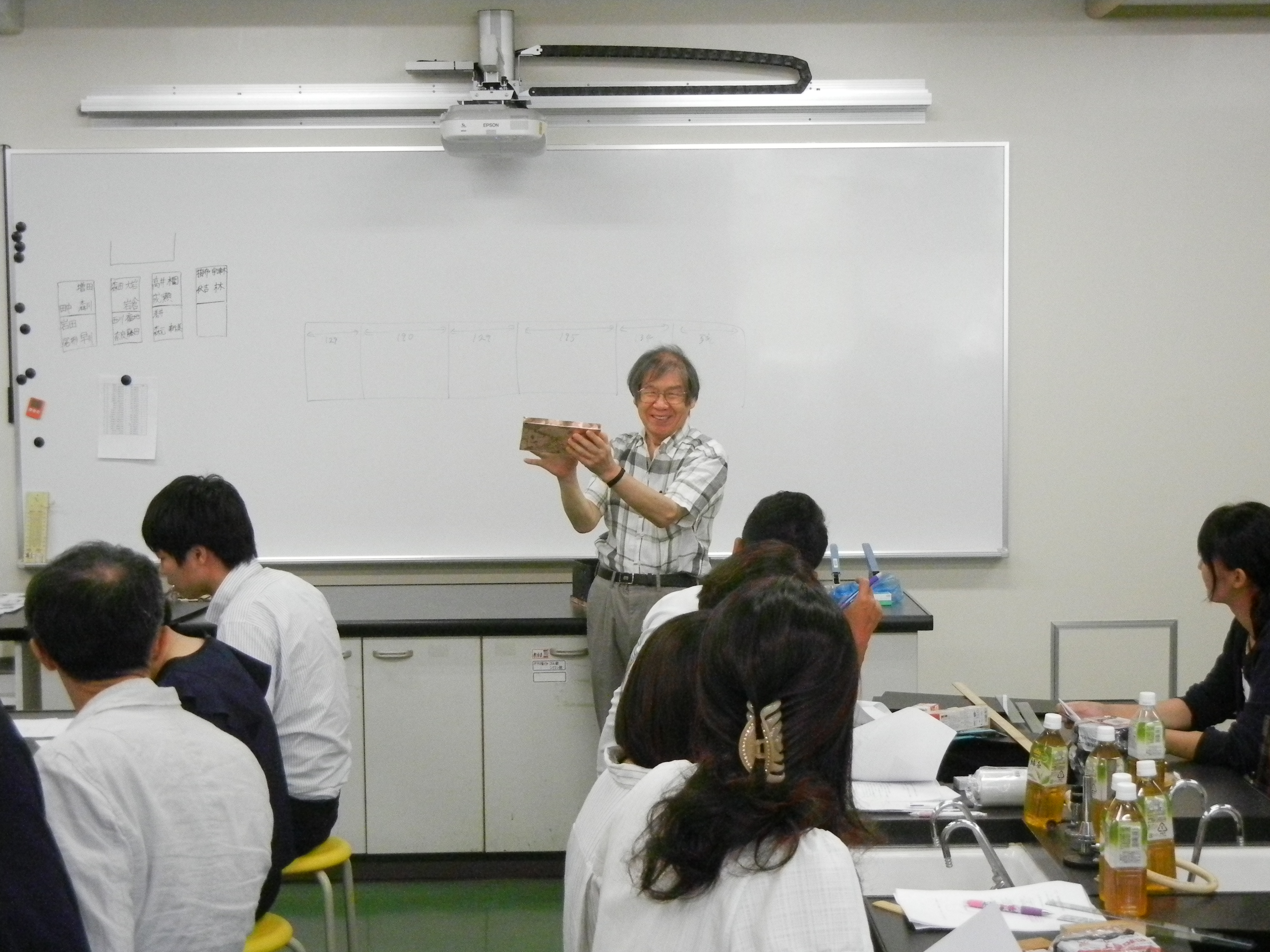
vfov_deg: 24.8
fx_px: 2165
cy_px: 476
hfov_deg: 32.7
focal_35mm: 59
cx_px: 635
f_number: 4
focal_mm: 10.6
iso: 1600
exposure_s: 1/132
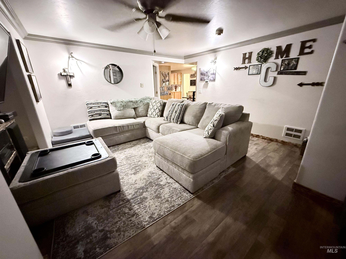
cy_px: 130
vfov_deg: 85.7
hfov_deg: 102.1
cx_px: 173
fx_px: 140
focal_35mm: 14
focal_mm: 2.22
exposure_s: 1/40
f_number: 2.2
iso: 1250
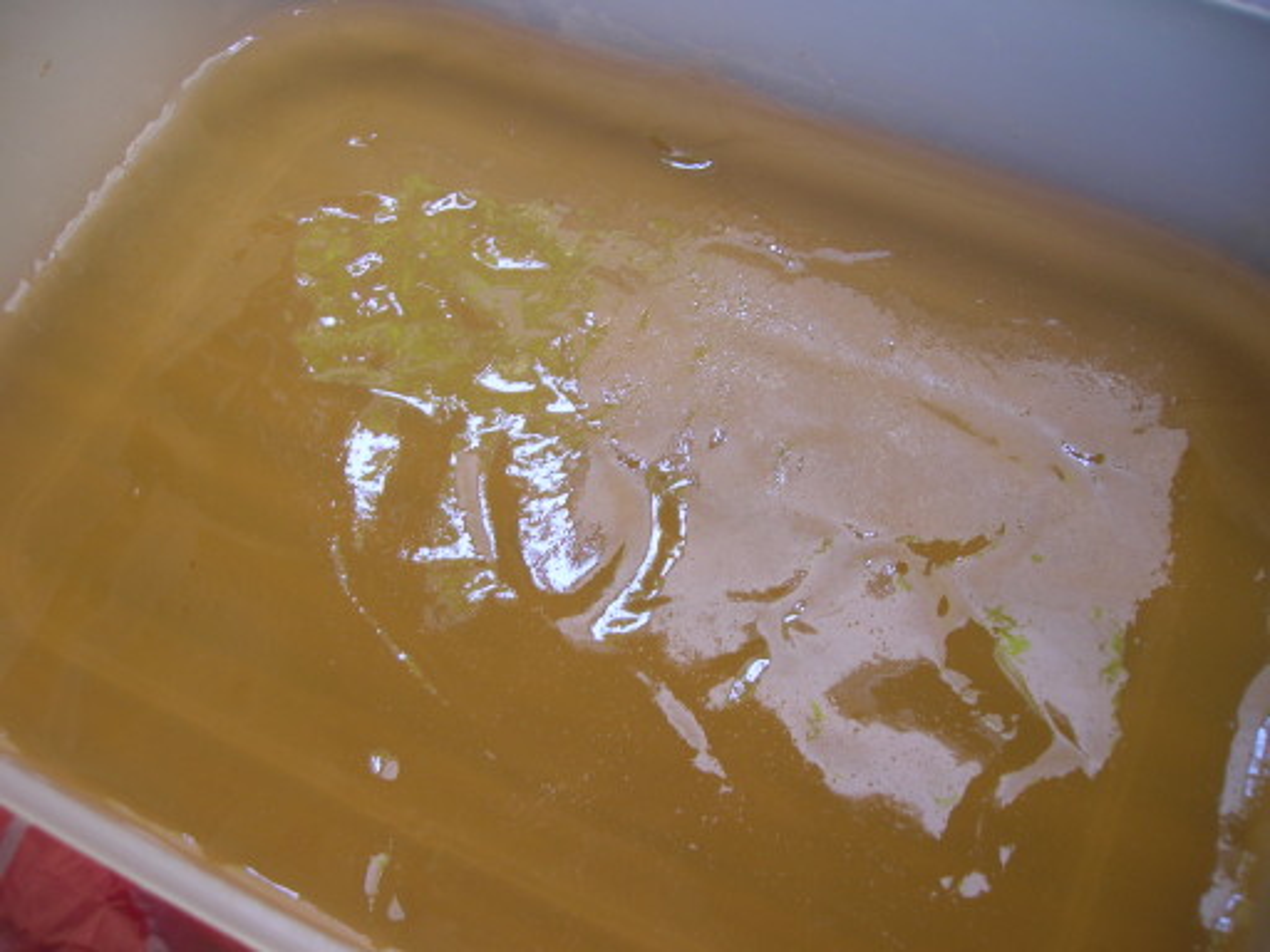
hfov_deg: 54.0
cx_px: 635
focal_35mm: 34
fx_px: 1247
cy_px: 476
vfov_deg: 41.8
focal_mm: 5.7
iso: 51
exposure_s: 1/4.2
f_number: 2.9
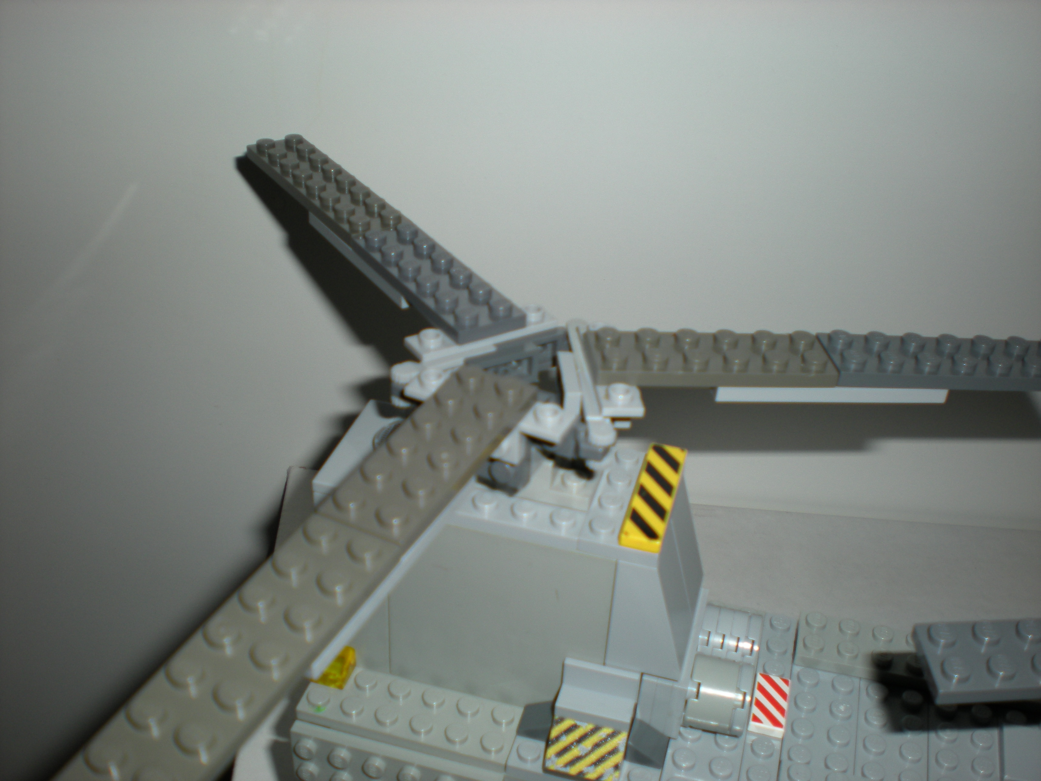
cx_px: 520
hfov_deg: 49.0
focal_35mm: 38
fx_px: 1143
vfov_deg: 37.7
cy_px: 390
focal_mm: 6.3
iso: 64
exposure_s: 1/60
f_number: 3.1
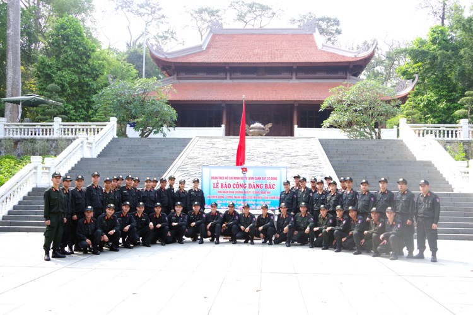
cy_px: 158
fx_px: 473
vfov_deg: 36.9
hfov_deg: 53.1
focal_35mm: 36
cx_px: 236
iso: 800
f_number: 8
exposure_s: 1/400
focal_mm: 24
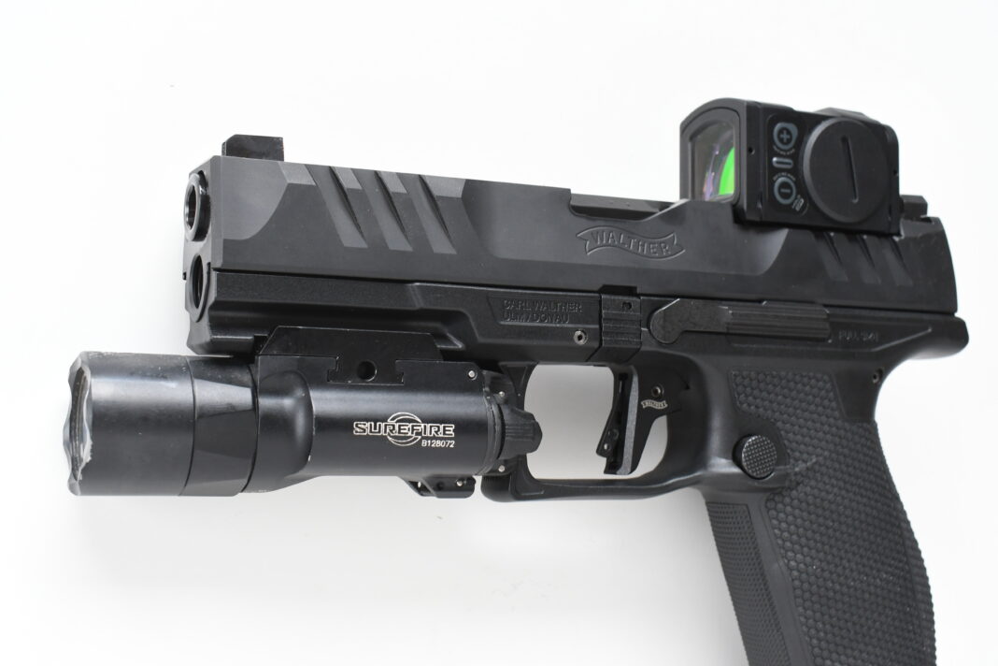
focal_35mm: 52
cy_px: 333
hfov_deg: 38.2
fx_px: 1441
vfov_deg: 26.0
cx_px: 499
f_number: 13
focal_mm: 35
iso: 1250
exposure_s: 1/30
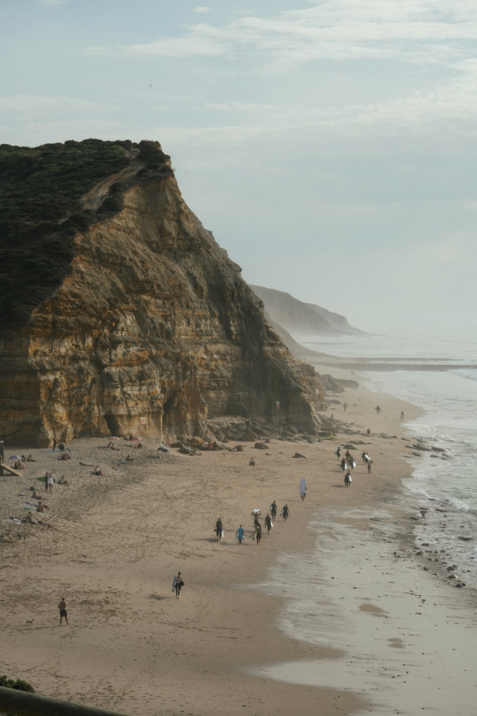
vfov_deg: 23.9
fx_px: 1689
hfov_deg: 16.1
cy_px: 358
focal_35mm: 85
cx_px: 238
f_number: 18
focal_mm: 85
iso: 250
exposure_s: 1/160
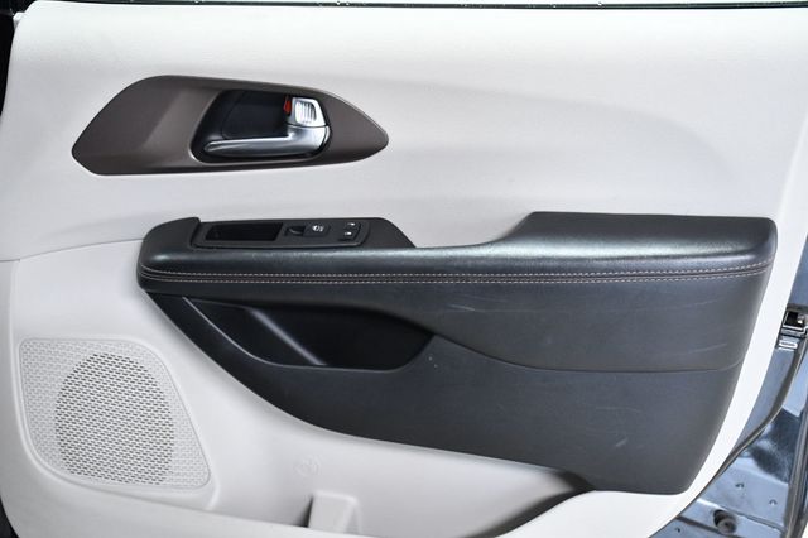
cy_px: 269
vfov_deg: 26.5
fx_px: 1144
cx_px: 404
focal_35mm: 51
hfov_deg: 38.9
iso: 2500
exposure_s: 1/125
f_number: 5.6
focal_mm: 34
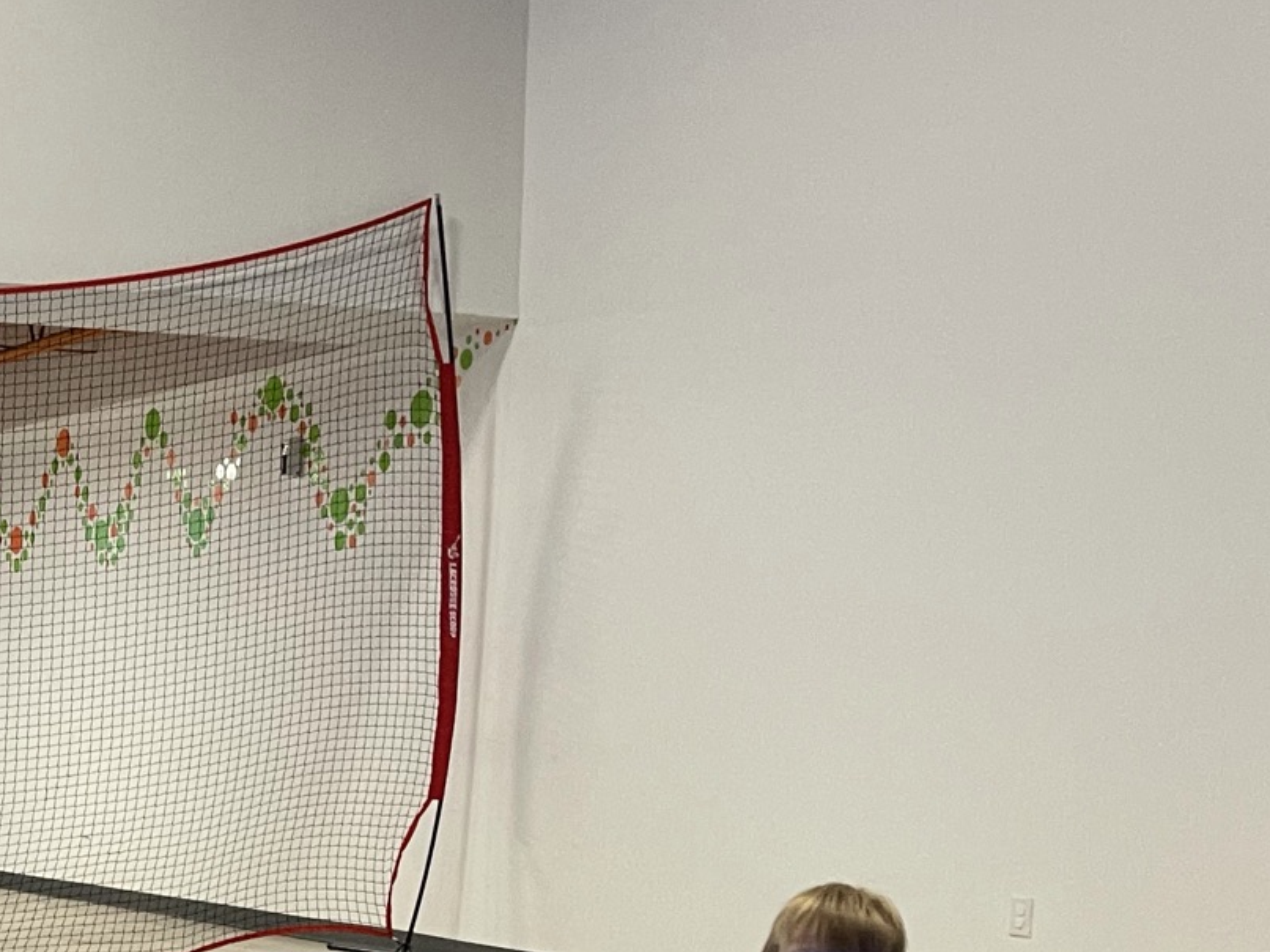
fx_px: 2421
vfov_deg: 21.6
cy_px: 905
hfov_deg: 26.9
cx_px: -135
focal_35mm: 66
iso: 200
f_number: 1.6
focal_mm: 5.1
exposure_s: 1/60
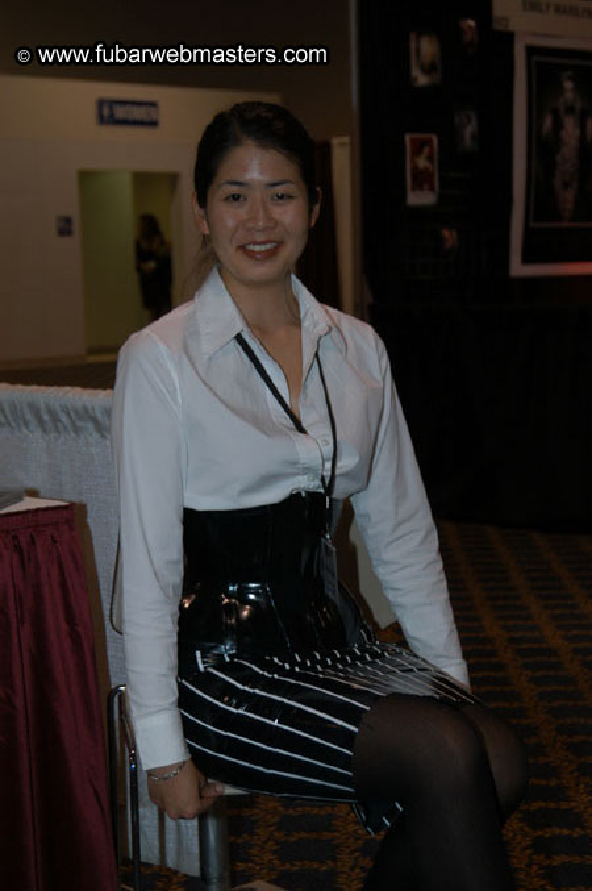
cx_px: 296
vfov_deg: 28.1
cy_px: 446
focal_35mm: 72
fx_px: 1780
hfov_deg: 18.9
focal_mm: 48
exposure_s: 1/60
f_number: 5
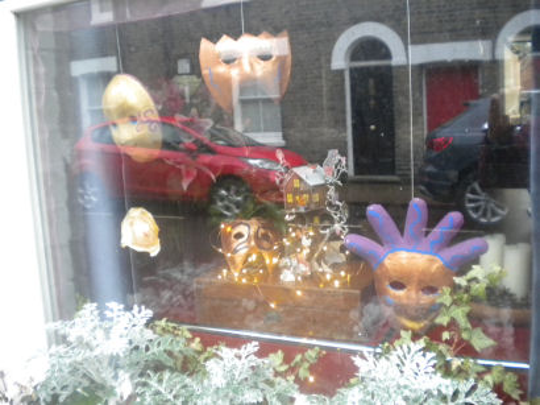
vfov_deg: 40.7
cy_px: 202
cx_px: 270
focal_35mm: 35
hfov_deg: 52.7
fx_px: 546
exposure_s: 1/35.4
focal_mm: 6.3
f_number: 3.1
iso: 400
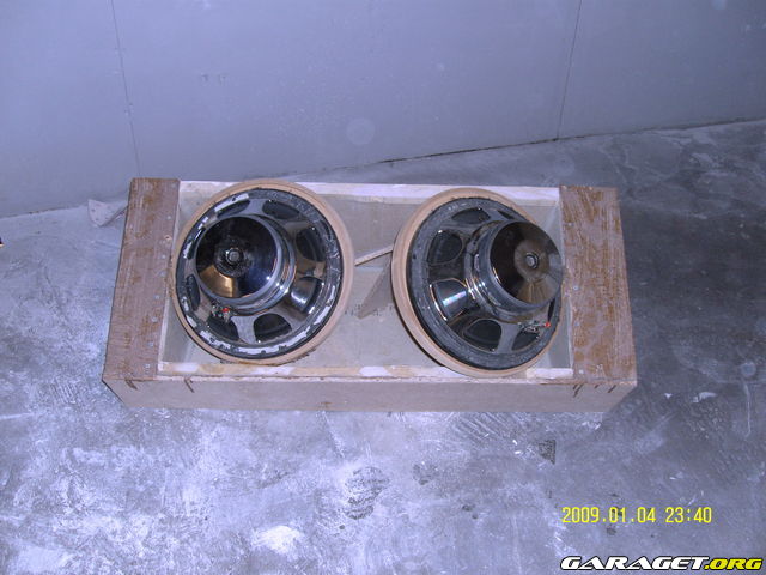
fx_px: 819
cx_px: 383
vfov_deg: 38.7
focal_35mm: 37
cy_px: 288
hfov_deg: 50.1
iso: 80
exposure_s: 1/40
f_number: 2.8
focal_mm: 6.2
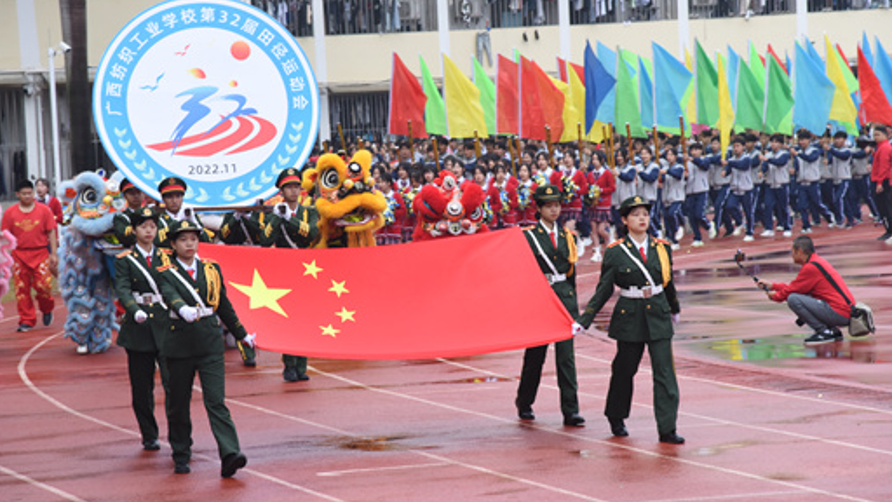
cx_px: 427
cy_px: 214
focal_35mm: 135
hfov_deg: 15.9
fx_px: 3193
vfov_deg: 9.0
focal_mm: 120
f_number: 5
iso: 1000
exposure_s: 1/80
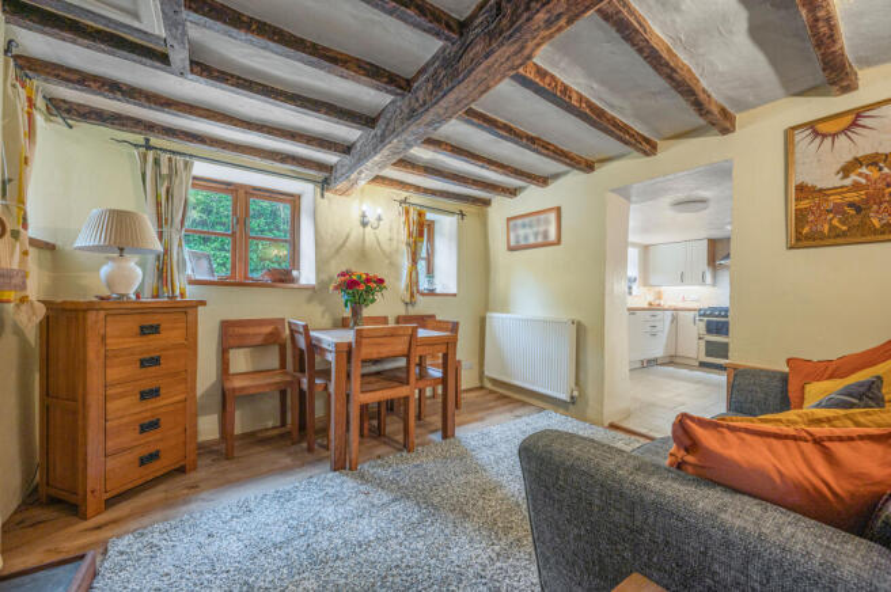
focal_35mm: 14
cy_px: 296
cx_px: 446
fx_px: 346
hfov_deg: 104.3
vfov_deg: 81.1
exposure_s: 1/13
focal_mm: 14
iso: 160
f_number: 7.1
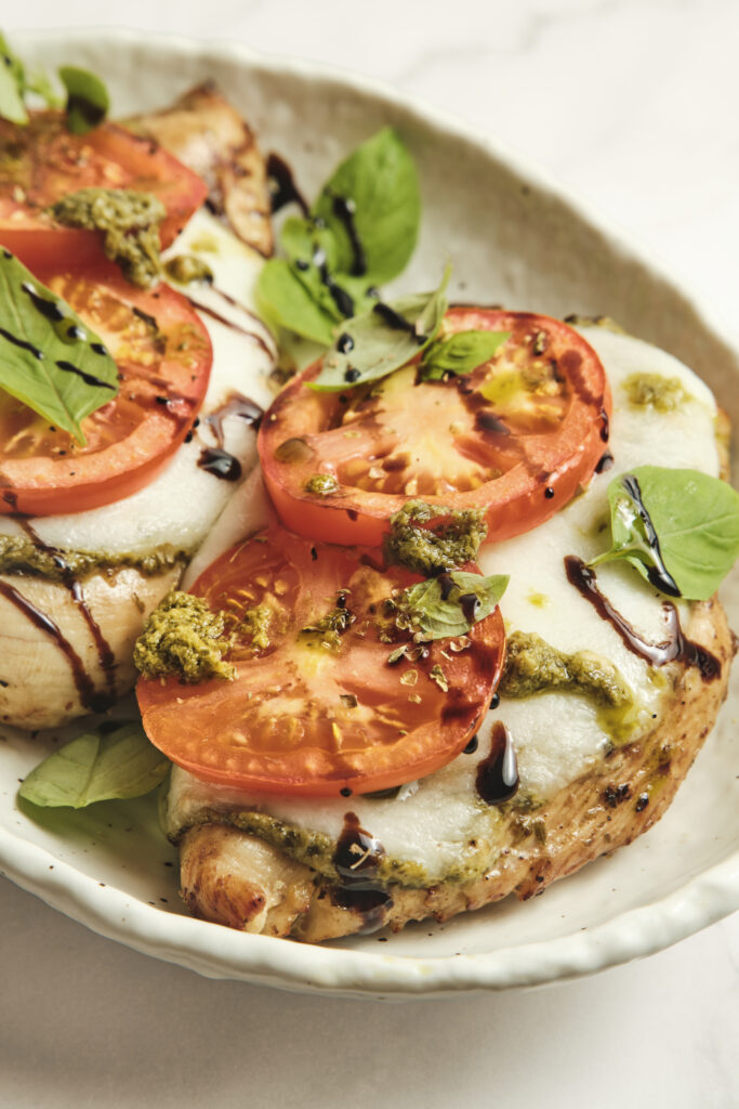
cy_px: 554
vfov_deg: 19.5
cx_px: 370
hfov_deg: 13.0
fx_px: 3232
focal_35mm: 105
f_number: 8
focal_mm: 70
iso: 160
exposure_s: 1/250
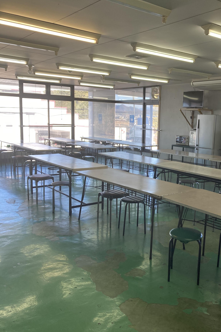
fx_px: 313
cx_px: 144
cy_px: 168
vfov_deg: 55.8
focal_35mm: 34
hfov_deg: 38.5
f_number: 1.8
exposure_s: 1/60
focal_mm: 3.99
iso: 50
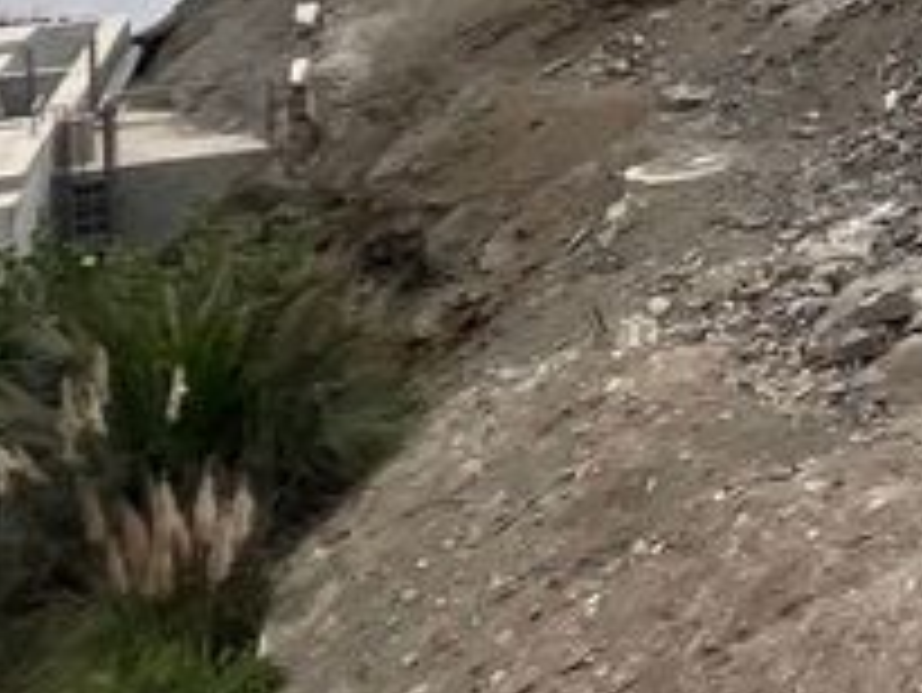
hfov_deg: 15.0
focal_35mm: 76
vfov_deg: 17.0
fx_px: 2025
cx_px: 2222
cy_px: -441
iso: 32
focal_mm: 1.57
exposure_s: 1/1908
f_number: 1.8
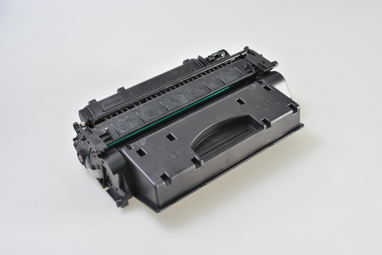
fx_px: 510
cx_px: 191
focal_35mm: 48
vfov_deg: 28.2
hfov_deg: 41.1
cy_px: 128
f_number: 7.1
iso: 400
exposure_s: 1/80
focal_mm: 32
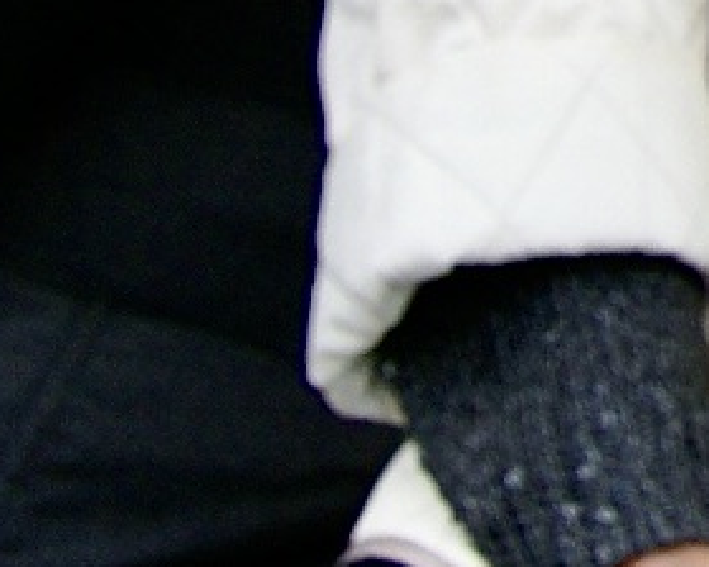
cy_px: -810
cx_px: 1795
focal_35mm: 322
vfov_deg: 4.7
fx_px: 6757
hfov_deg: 5.7
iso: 100
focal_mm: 28
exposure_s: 1/100
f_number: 5.6
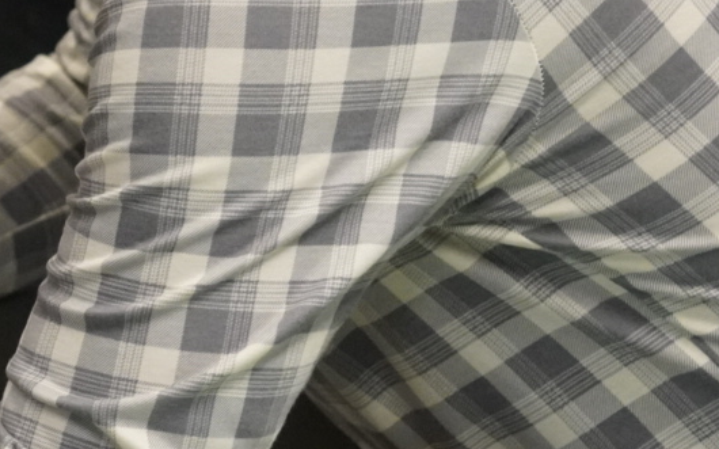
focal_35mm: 257
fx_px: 5026
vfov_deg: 5.1
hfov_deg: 8.1
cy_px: 41
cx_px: -212
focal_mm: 55
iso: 4000
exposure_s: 1/160
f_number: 4.5
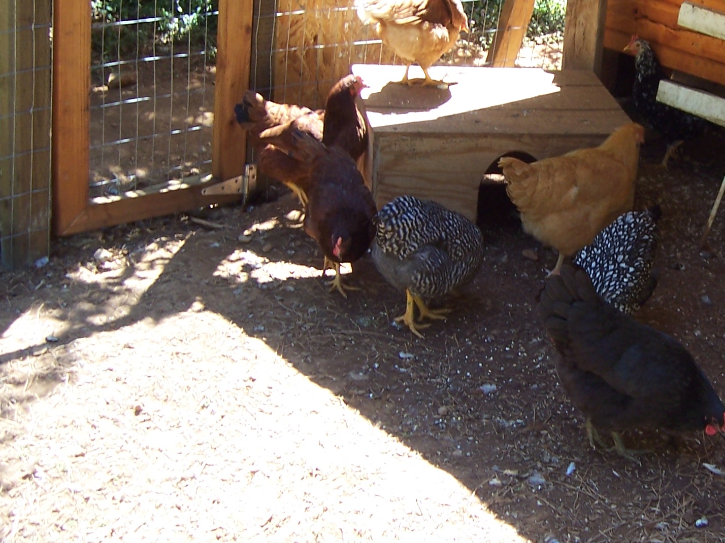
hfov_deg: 26.9
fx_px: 1487
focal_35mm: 71
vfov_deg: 20.7
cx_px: 584
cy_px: 220
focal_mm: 7.3
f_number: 3.3
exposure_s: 1/90
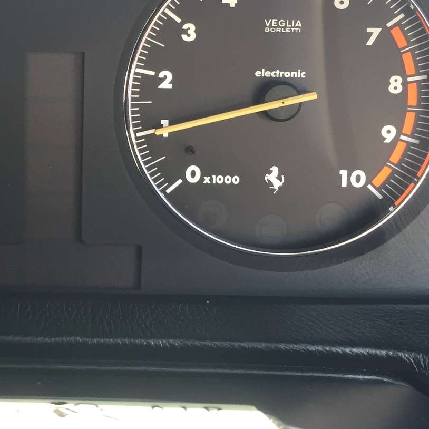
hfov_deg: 26.1
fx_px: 883
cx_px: 13
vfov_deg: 26.8
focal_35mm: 63
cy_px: 87
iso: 32
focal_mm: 4.15
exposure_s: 1/40
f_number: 2.2
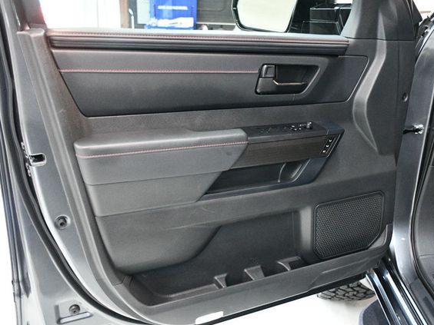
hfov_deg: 51.3
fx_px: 451
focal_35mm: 36
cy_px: 163
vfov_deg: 39.7
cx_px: 233
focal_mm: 22
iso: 5600
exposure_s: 1/60
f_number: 3.5
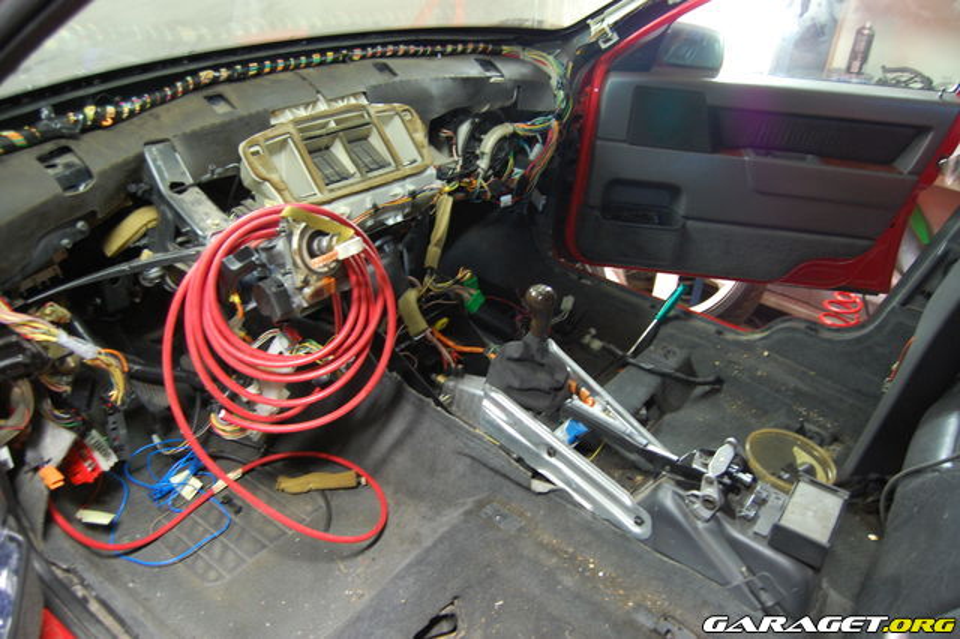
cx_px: 480
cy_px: 320
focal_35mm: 27
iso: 800
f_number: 3.5
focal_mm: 18
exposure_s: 1/8
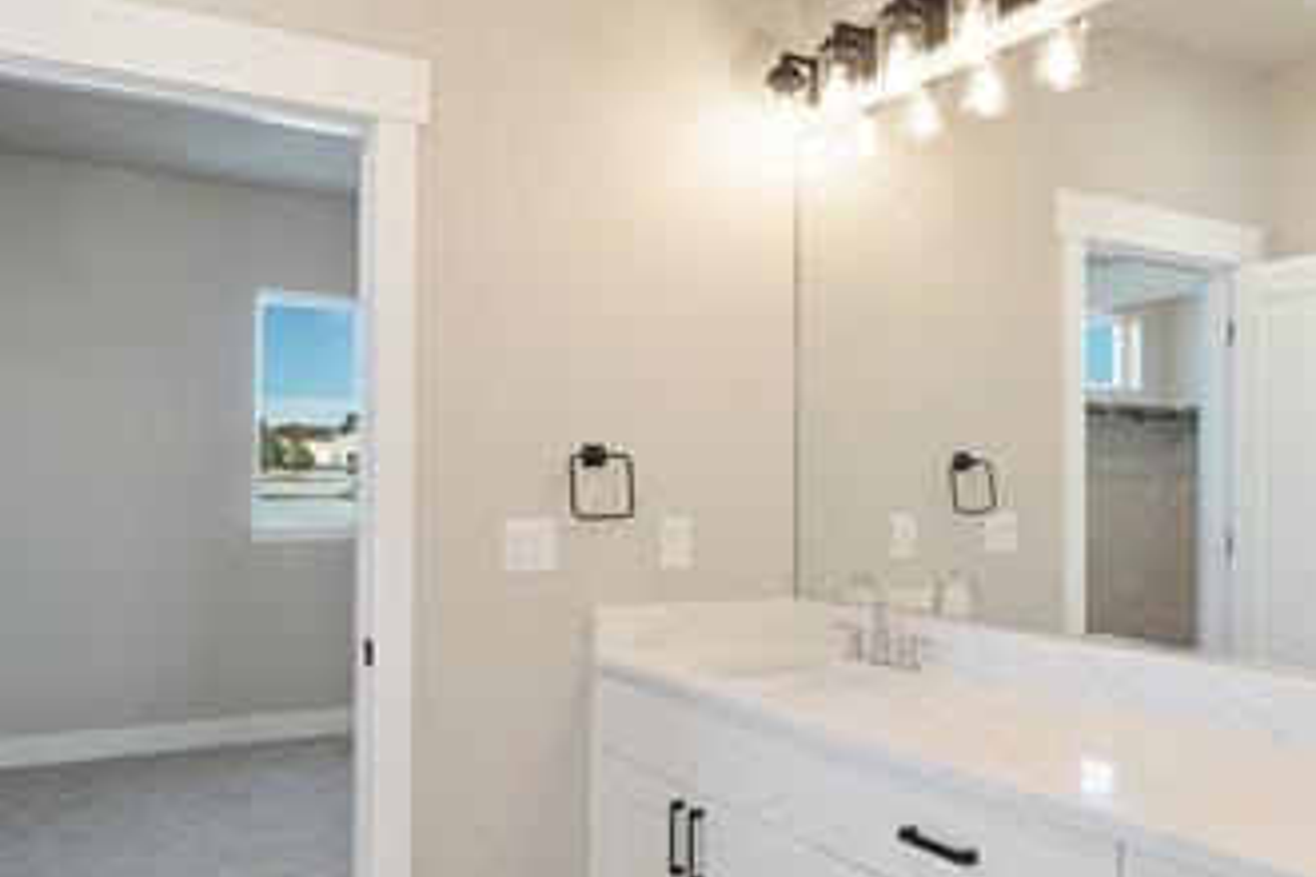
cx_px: 825
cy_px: 494
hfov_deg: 59.5
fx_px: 1133
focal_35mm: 31
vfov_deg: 42.2
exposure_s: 1/10
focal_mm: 16
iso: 250
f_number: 7.1
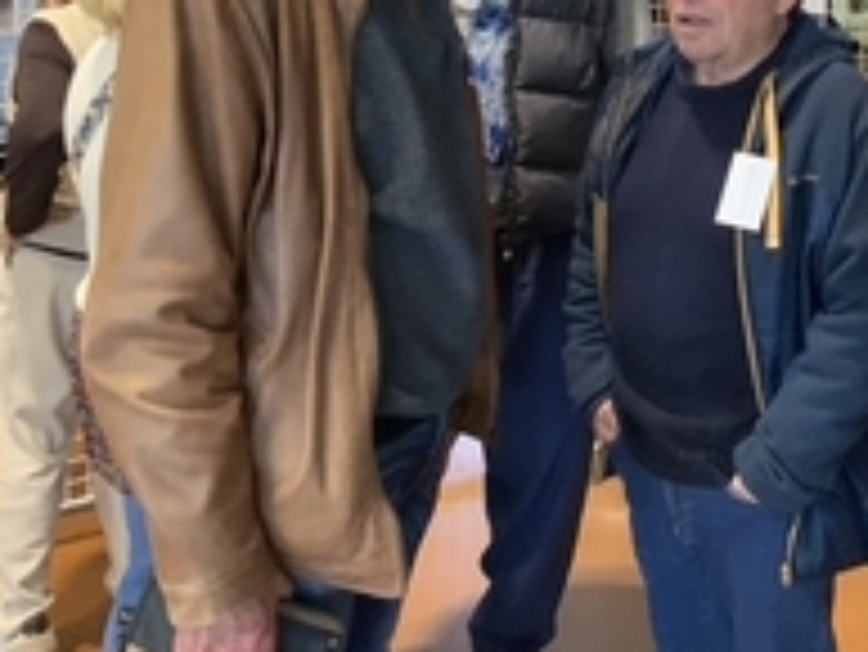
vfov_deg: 23.9
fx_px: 1505
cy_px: 99
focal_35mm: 60
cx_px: 765
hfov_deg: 30.9
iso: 200
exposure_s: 1/50
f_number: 1.8
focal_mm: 3
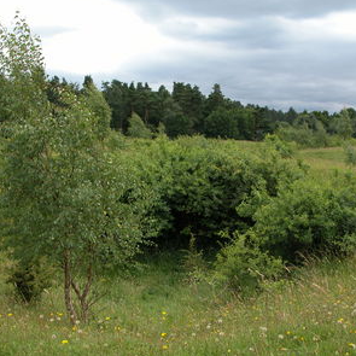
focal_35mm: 42
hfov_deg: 40.0
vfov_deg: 40.0
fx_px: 489
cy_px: 176
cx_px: 159
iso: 100
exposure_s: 1/218
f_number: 5.6
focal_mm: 8.9
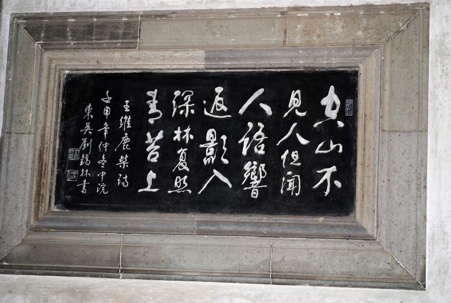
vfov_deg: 17.6
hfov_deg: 25.9
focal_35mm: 78
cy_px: 152
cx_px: 226
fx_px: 979
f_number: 5.6
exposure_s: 1/60
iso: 200
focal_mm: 52
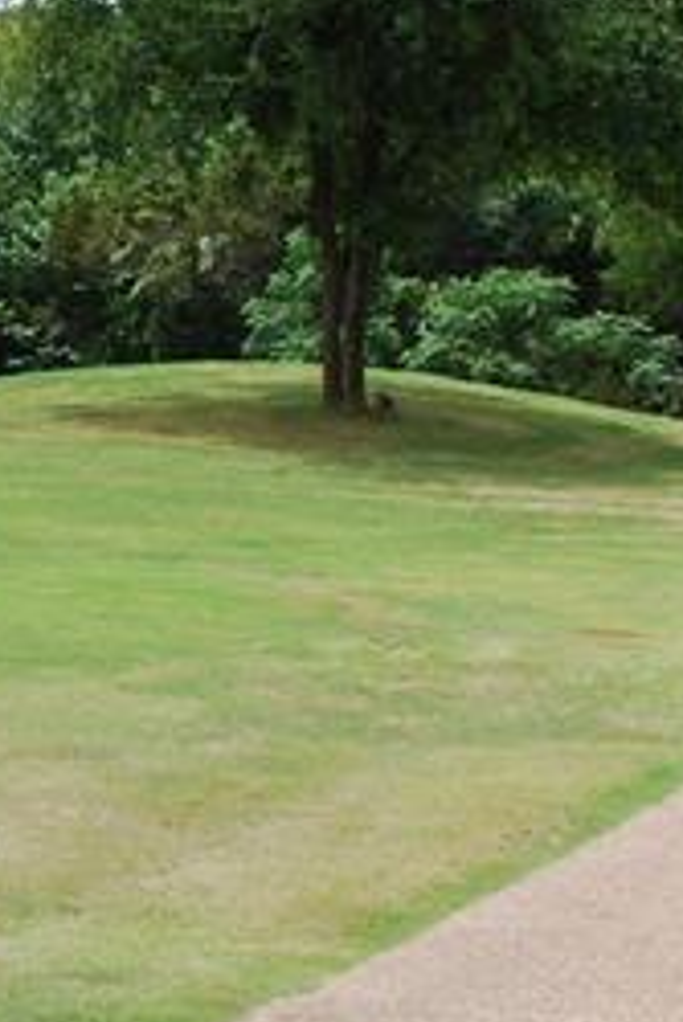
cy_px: 394
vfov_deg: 12.8
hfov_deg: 8.2
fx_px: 4547
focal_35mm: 160
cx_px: -712
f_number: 8
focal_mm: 26
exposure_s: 1/250
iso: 100
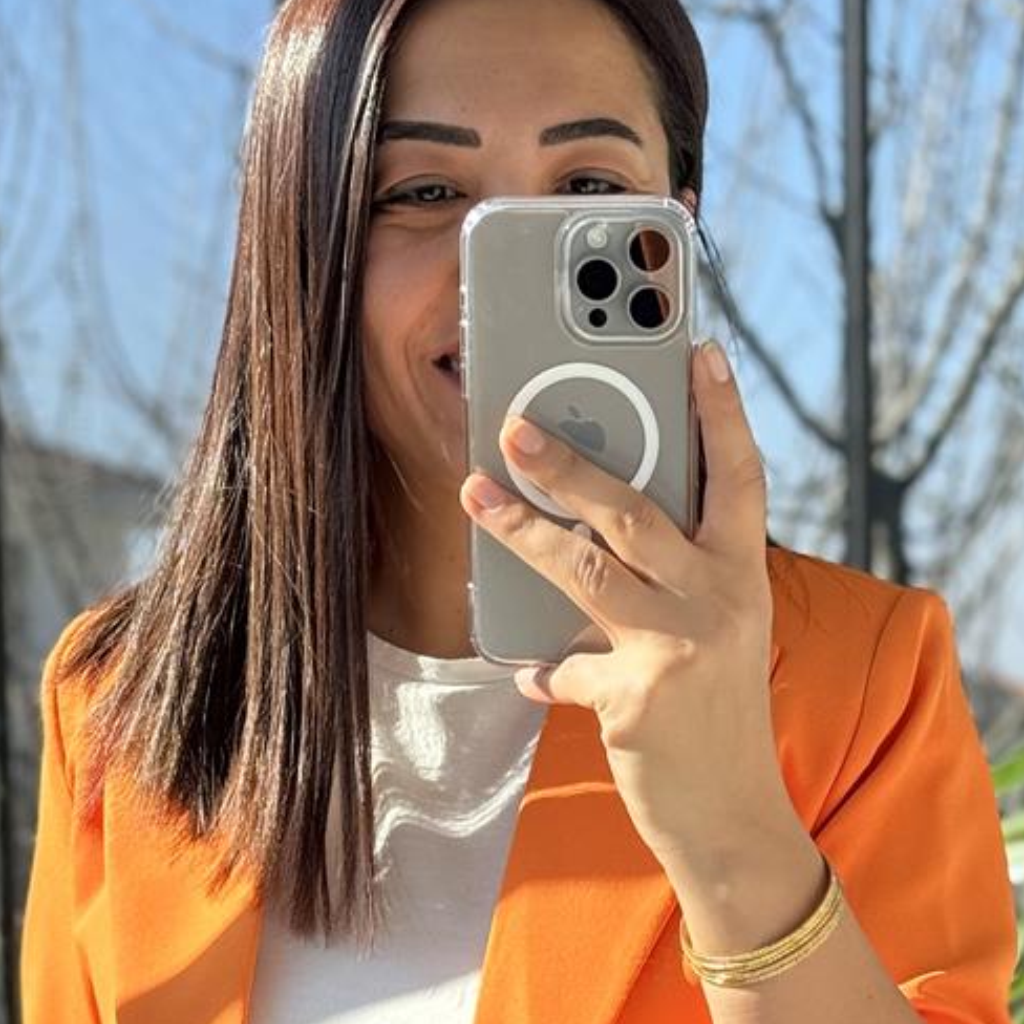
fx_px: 3882
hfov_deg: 15.0
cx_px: 634
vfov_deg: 14.7
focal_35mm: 116
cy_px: 1122
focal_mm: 6.86
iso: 64
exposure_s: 1/633
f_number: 1.78
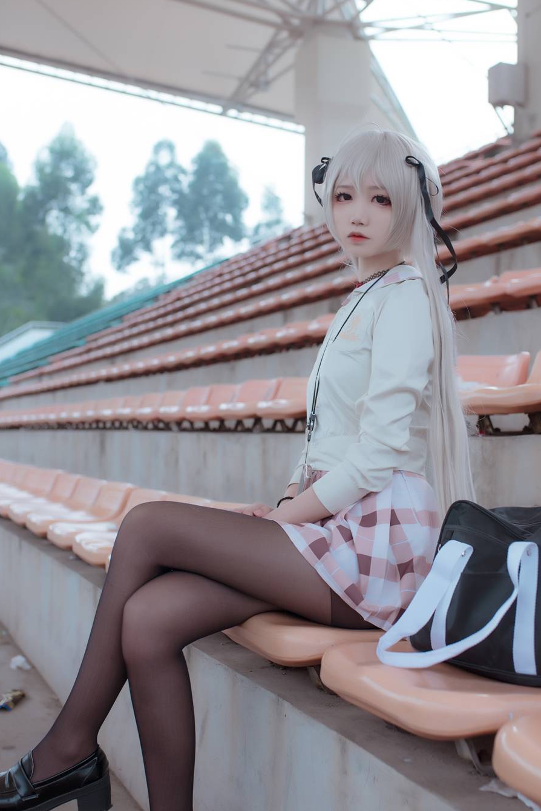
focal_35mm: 47
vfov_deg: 41.9
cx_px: 316
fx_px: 1058
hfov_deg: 28.6
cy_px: 409
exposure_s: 1/1000
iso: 100
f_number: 2.8
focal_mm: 35
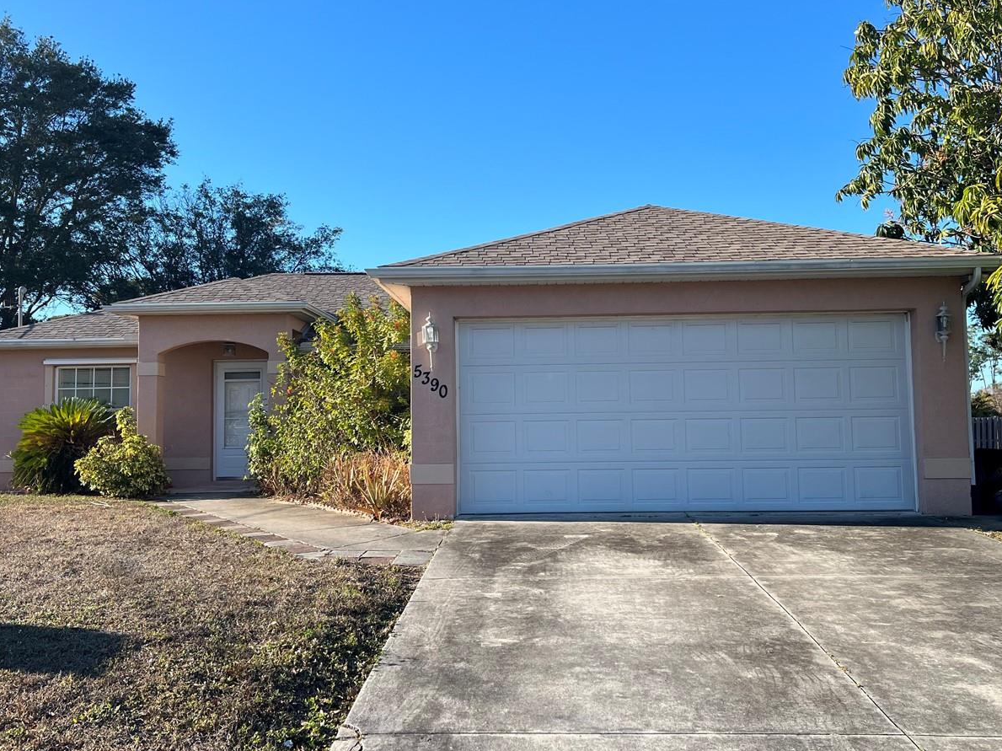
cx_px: 510
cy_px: 356
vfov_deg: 40.7
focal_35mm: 35
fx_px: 1013
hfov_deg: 52.6
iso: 50
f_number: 1.5
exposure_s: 1/2165
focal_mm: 5.7
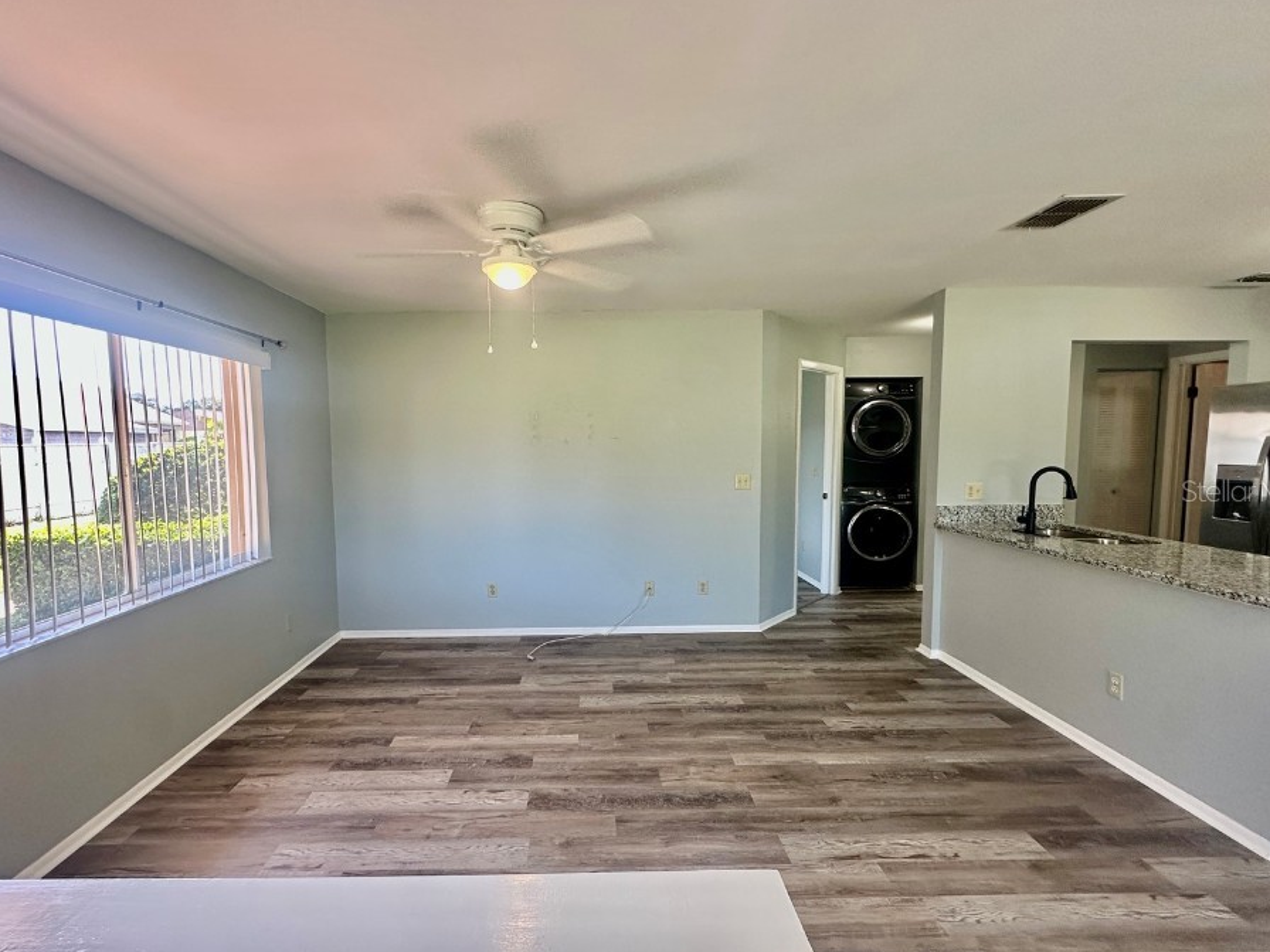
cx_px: 590
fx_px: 587
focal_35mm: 16
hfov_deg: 94.3
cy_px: 490
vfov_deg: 78.1
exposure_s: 1/120
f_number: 2.2
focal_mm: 2.22
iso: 160
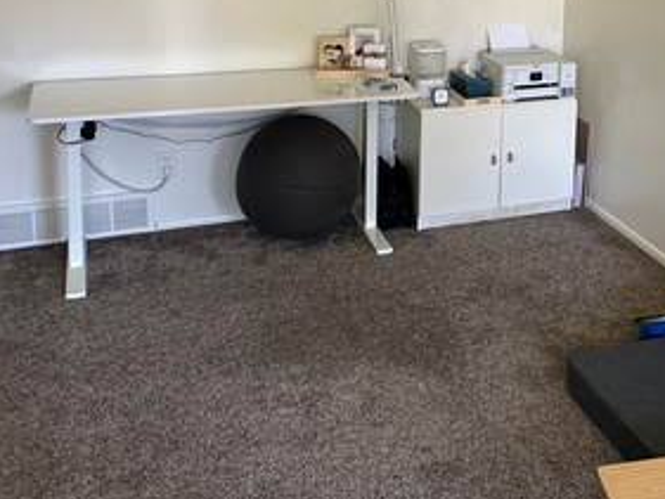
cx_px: 582
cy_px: 24
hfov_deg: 35.5
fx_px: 980
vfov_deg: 27.3
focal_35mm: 51
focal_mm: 2.22
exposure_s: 1/99
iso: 200
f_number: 2.2
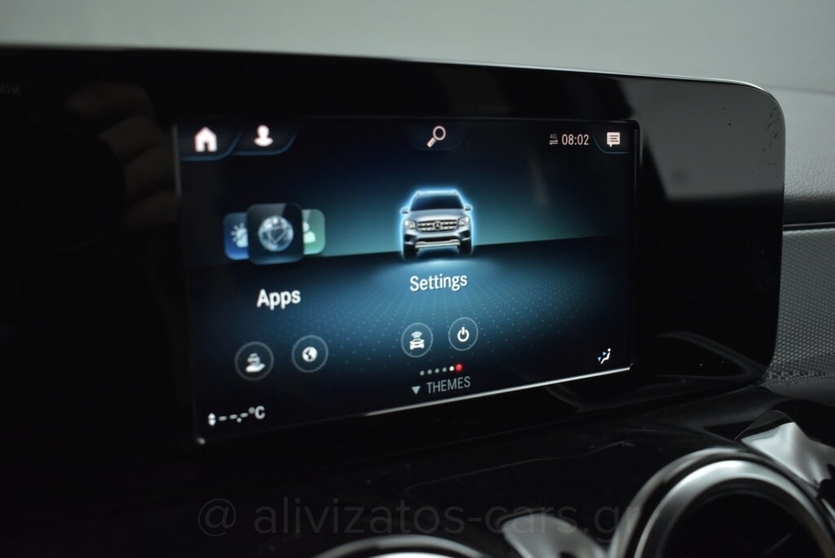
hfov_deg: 57.2
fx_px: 766
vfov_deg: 40.0
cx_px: 418
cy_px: 279
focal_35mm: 33
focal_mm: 22
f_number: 3.8
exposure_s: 1/125
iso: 1600
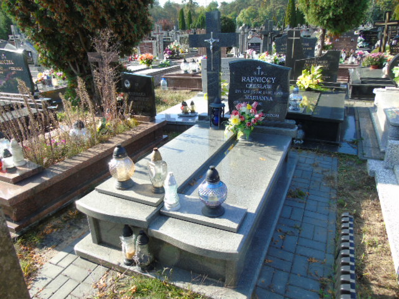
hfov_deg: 69.4
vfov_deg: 54.9
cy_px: 150
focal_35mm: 25
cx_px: 200
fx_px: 288
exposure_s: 1/200
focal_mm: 4.4
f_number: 3.4
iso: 80
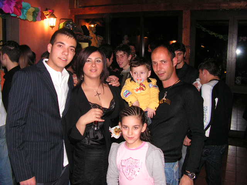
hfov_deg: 51.4
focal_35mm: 36
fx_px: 257
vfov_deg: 39.7
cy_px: 92
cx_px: 124
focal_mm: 6
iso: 200
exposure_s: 1/40
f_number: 3.2
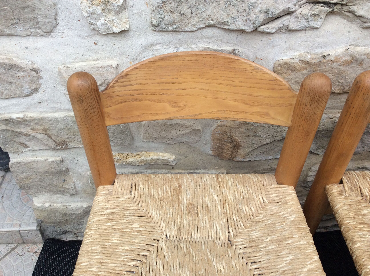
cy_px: 138
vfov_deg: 44.1
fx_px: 342
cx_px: 185
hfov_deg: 56.9
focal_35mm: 32
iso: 40
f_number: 2.4
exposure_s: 1/100
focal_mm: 3.3
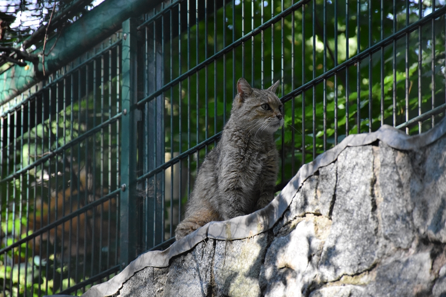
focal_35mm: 210
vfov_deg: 6.5
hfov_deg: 9.8
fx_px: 2602
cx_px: 223
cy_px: 148
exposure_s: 1/500
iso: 3600
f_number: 5.6
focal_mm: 140
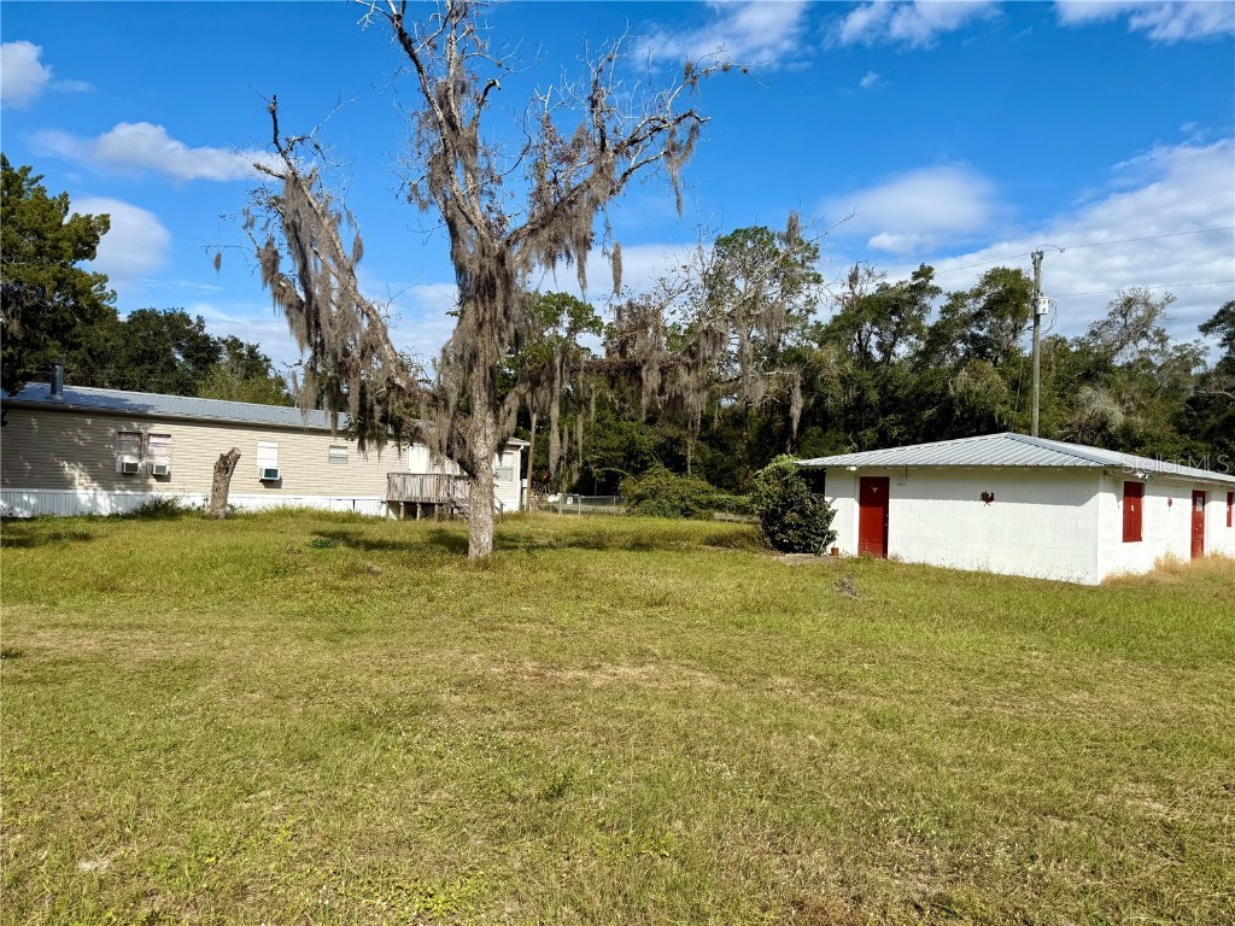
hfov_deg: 71.6
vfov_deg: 56.8
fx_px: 856
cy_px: 463
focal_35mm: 24
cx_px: 618
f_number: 1.78
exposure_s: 1/5319
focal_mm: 6.76
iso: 80
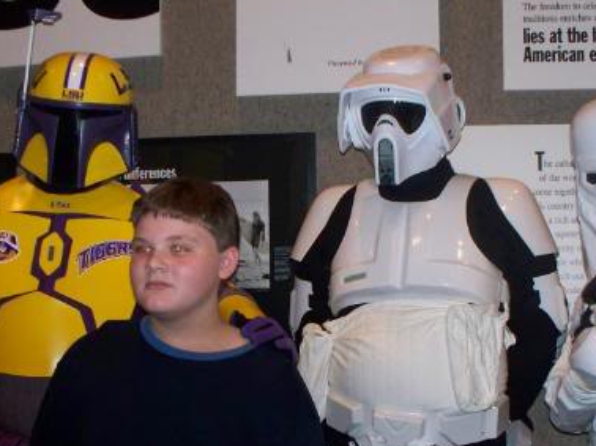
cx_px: 322
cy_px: 315
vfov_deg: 23.8
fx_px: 1050
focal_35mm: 61
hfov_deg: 31.7
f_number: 2.8
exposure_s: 1/30
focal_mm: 7.54
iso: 200
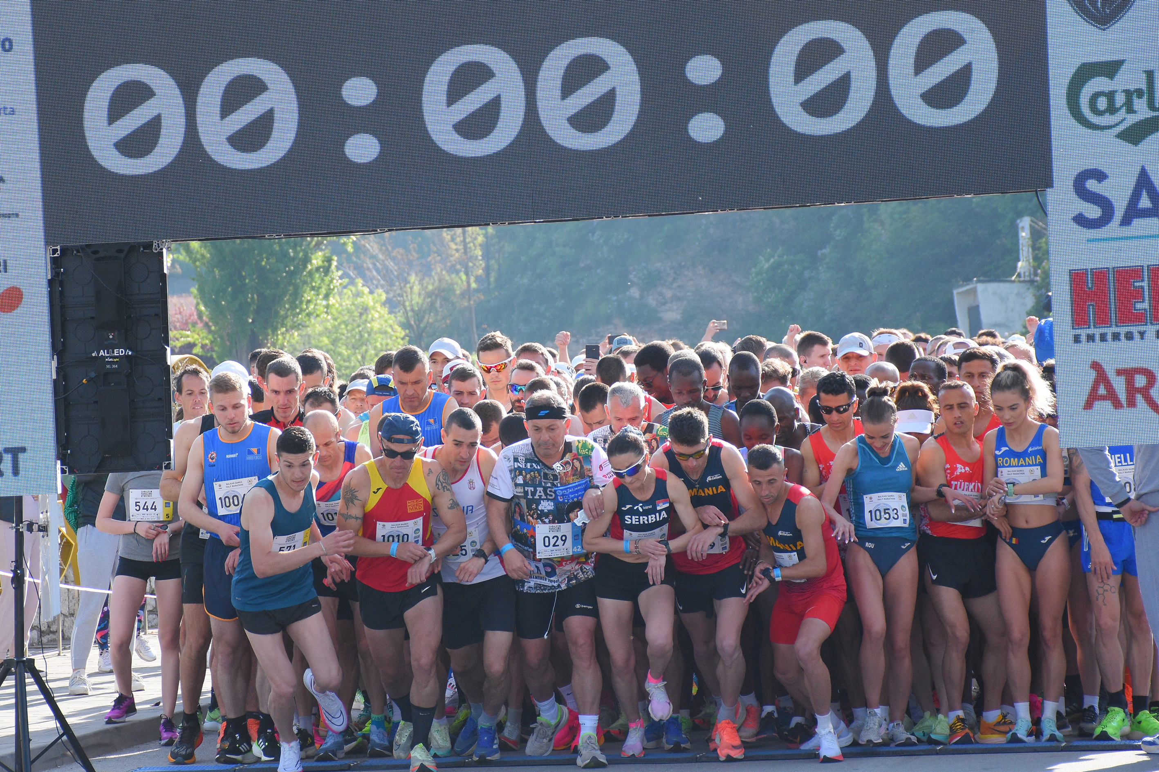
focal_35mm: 128
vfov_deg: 10.8
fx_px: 4104
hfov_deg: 16.1
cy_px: 386
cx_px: 580
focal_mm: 85
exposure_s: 1/1000
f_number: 5.3
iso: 800
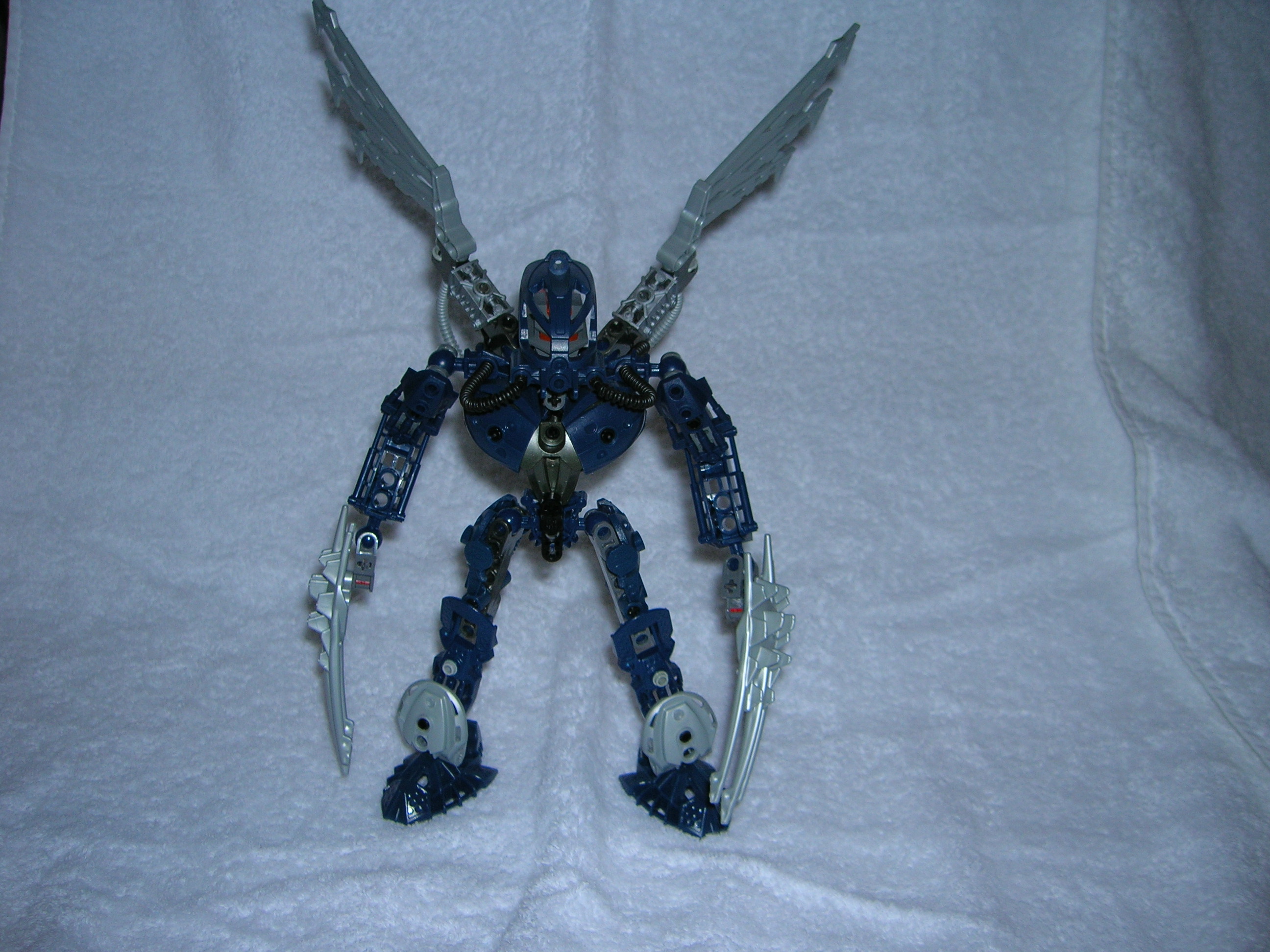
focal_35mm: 34
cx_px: 635
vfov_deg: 41.8
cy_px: 476
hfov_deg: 54.0
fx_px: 1247
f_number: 2.9
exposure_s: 1/60.1
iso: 50
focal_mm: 5.7
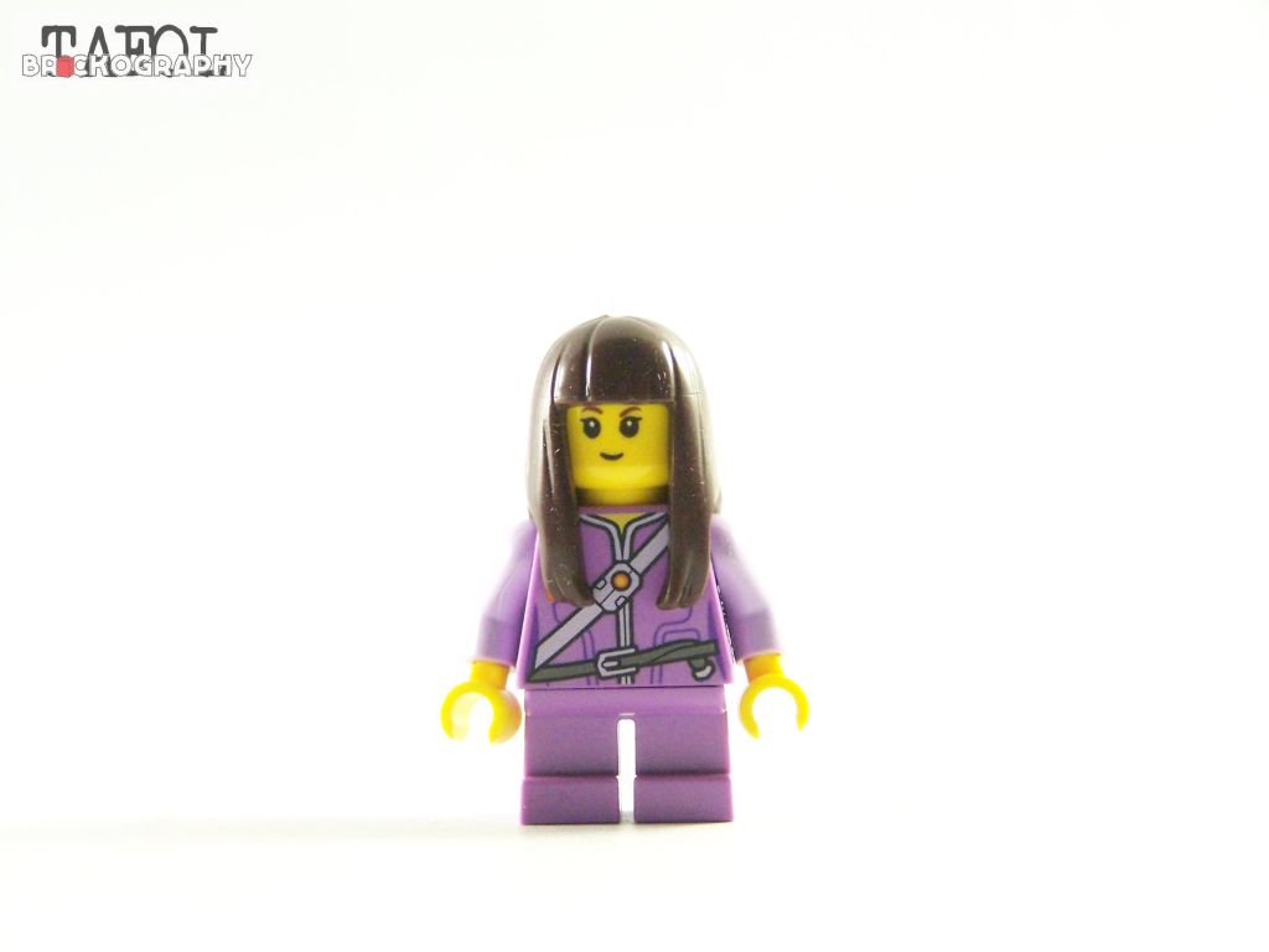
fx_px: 3849
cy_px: 476
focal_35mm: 105
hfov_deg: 18.7
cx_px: 634
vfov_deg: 14.1
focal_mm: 17.5
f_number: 3.2
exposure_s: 1/45
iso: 400
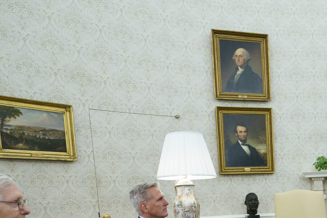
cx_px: 306
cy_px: 257
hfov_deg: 44.2
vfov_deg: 29.7
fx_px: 354
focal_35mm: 39
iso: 2000
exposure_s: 1/250
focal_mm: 16
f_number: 4
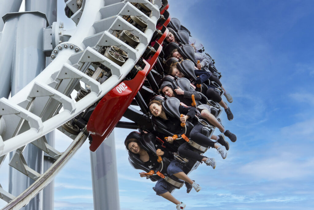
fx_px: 2007
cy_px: 105
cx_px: 157
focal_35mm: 230
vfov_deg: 6.0
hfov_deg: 8.9
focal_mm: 230
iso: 500
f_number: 5.3
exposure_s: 1/1600
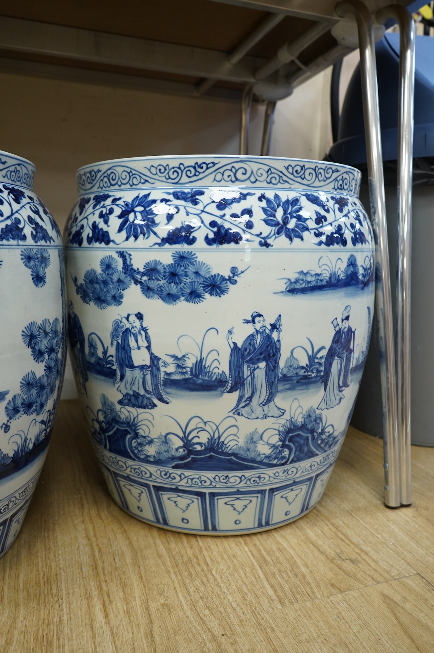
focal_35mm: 28
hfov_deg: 46.3
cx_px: 217
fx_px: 507
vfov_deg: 65.5
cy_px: 326
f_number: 6.3
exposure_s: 1/100
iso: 2500
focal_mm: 28
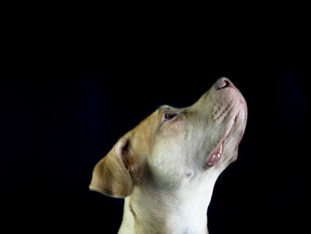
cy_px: 113
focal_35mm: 65
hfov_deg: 29.8
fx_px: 584
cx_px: 172
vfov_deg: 22.6
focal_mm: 58
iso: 100
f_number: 8
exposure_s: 1/30
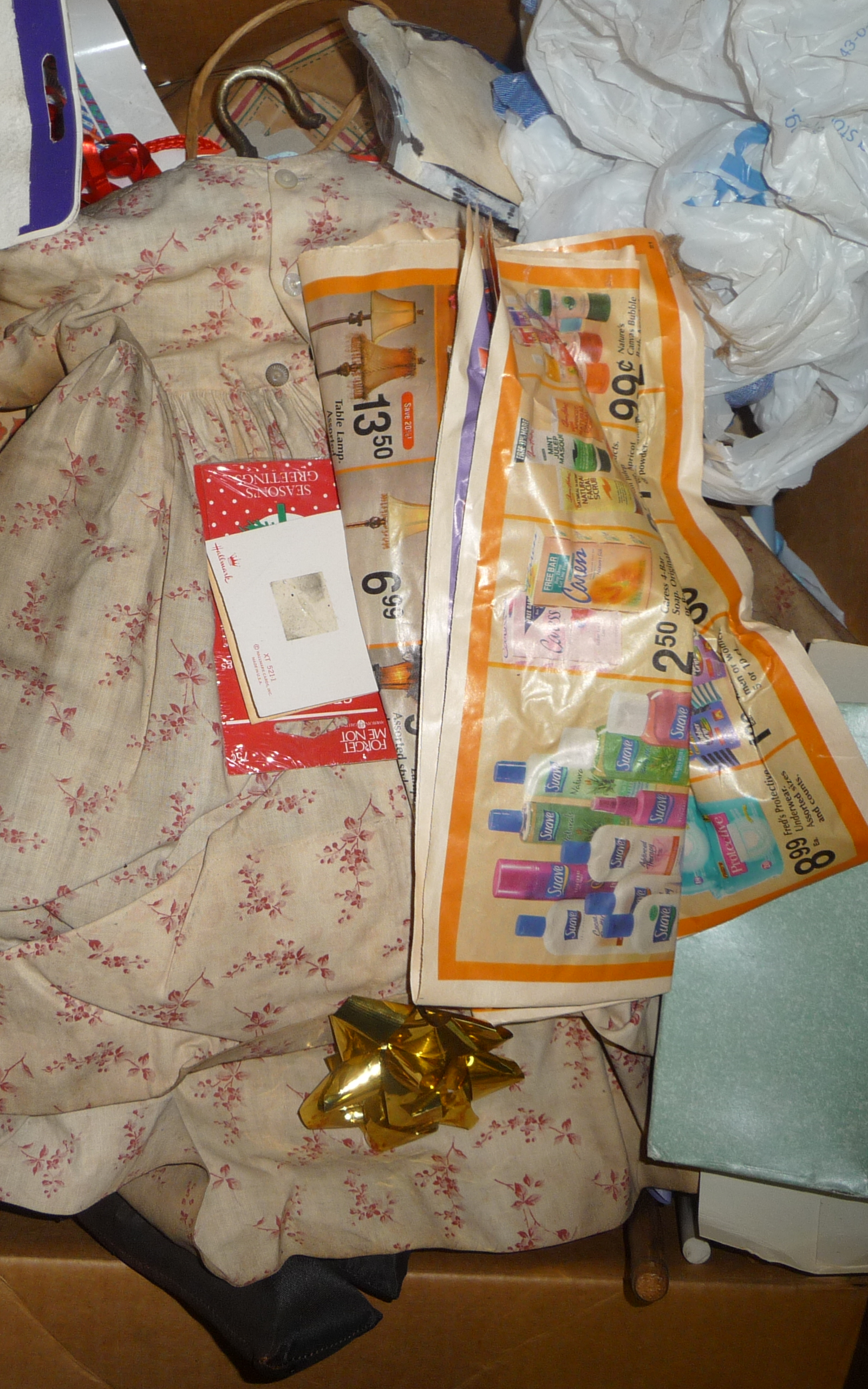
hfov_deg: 31.7
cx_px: 265
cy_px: 694
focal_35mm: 40
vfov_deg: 49.3
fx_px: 1514
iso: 100
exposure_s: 1/30
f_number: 3.3
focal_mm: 4.7
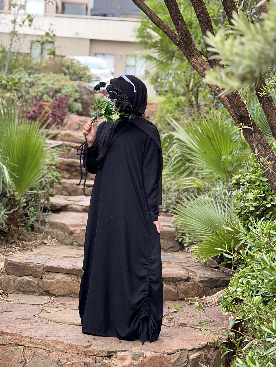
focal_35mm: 77
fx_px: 819
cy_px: 184
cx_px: 138
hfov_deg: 19.1
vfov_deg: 25.3
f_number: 2.8
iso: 160
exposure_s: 1/121
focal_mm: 9
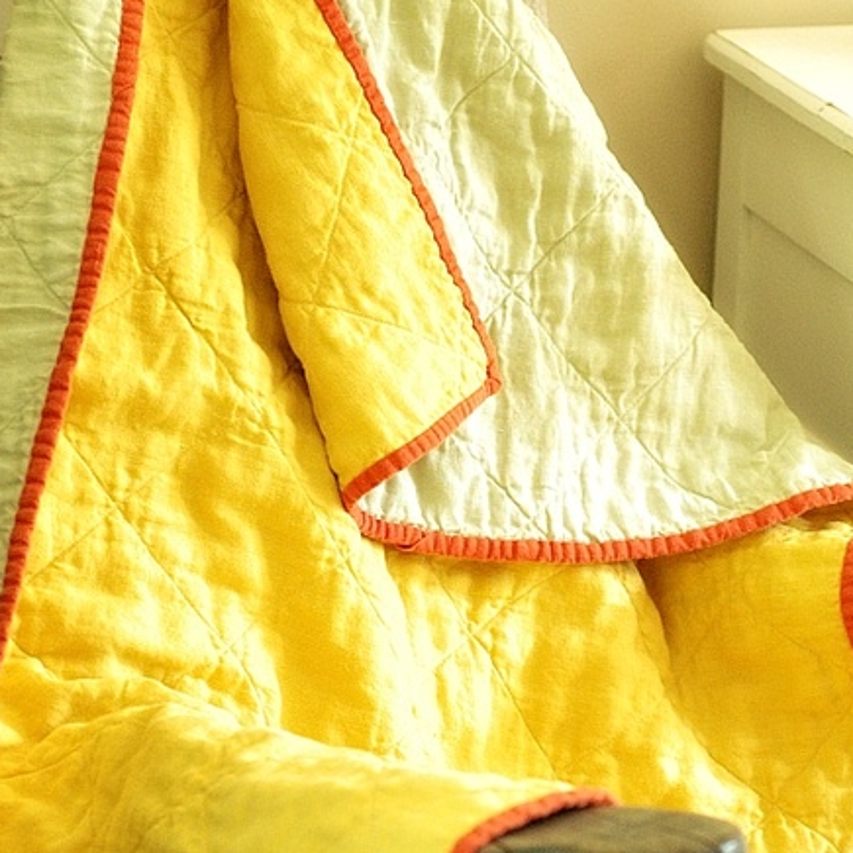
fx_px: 3680
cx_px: 537
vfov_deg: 13.2
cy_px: 467
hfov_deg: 13.2
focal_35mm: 132
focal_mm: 50
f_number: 3.2
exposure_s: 1/50
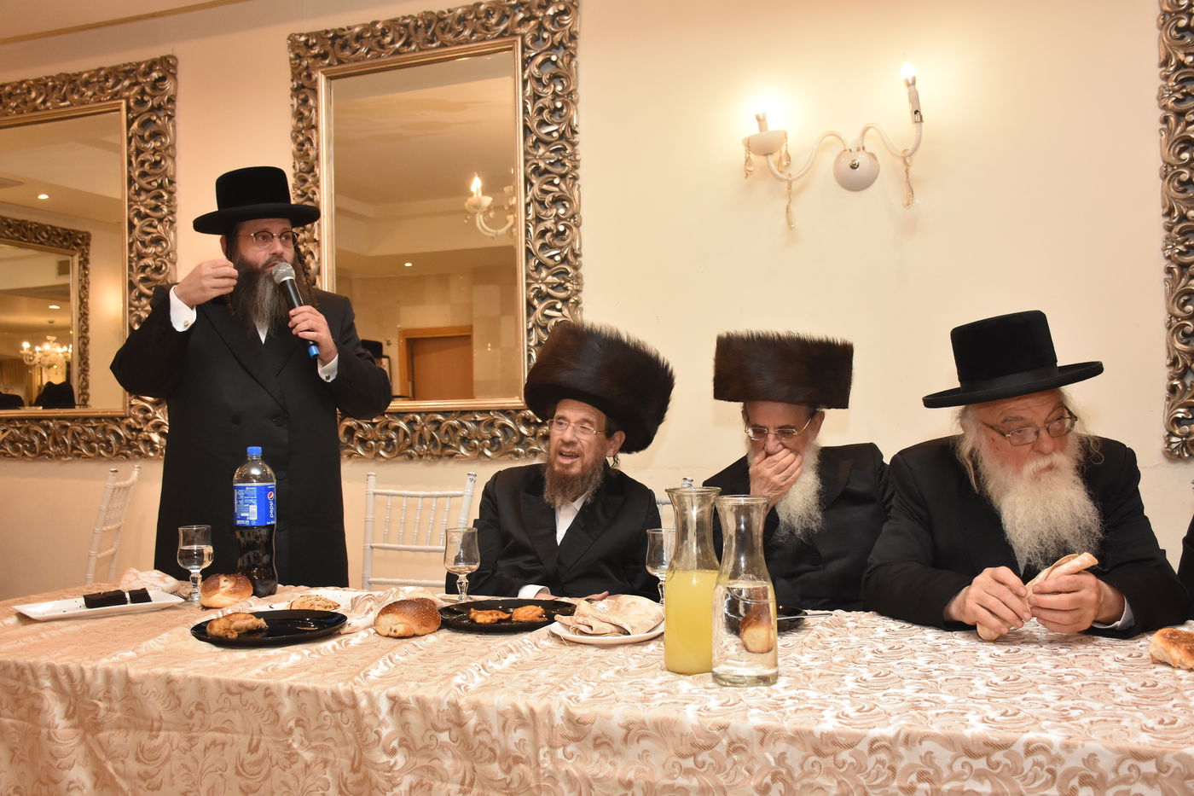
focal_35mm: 34
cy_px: 398
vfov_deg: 38.4
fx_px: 1144
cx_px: 597
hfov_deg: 55.1
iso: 1600
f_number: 5.6
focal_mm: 23
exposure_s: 1/160
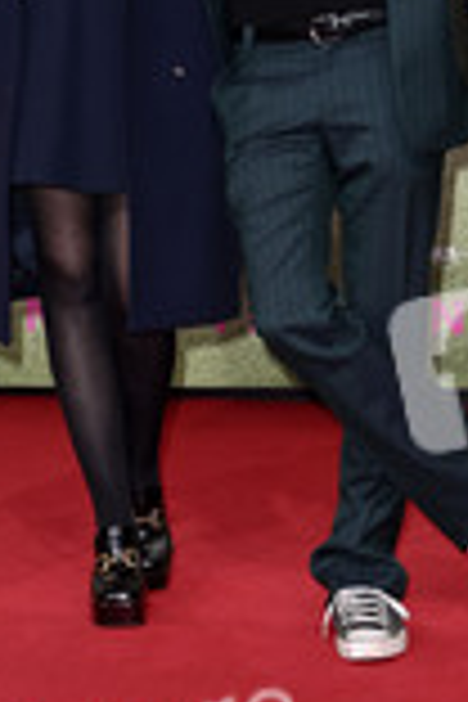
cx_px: 212
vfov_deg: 12.8
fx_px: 3100
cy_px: 122
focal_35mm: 159
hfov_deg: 8.6
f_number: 5.6
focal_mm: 62
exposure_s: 1/250
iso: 640
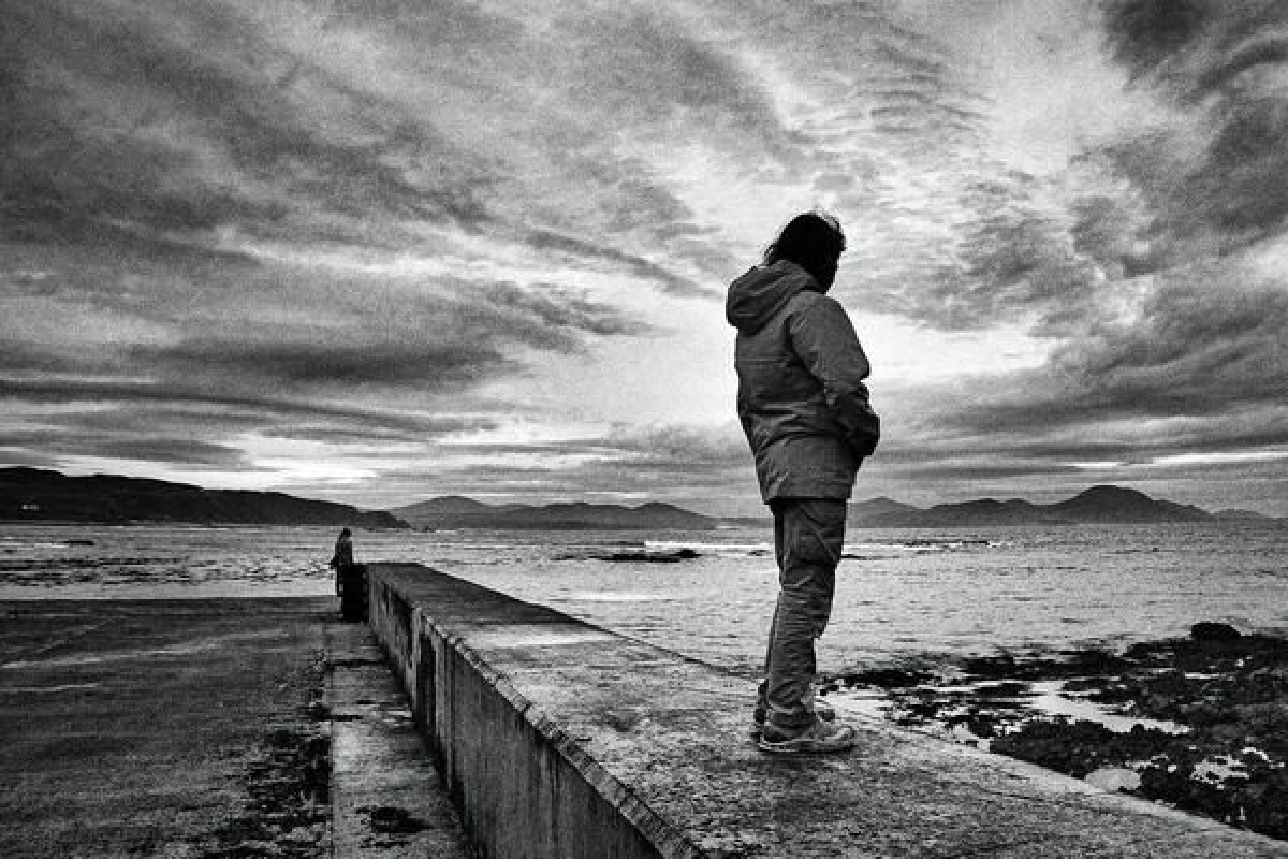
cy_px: 430
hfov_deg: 67.4
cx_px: 644
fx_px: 966
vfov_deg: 47.9
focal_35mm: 27
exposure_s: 1/250
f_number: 8
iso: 6400
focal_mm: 18
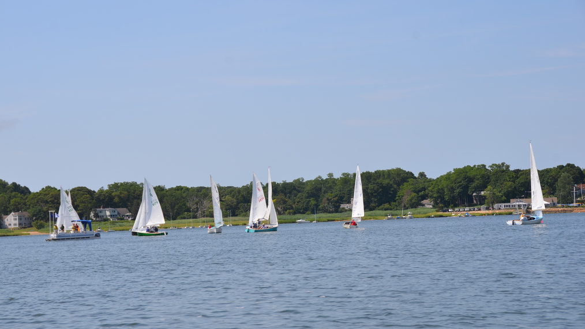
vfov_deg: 12.7
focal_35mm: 95
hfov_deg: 22.5
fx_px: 1473
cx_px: 291
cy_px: 163
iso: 100
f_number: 9
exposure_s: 1/320
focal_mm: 60
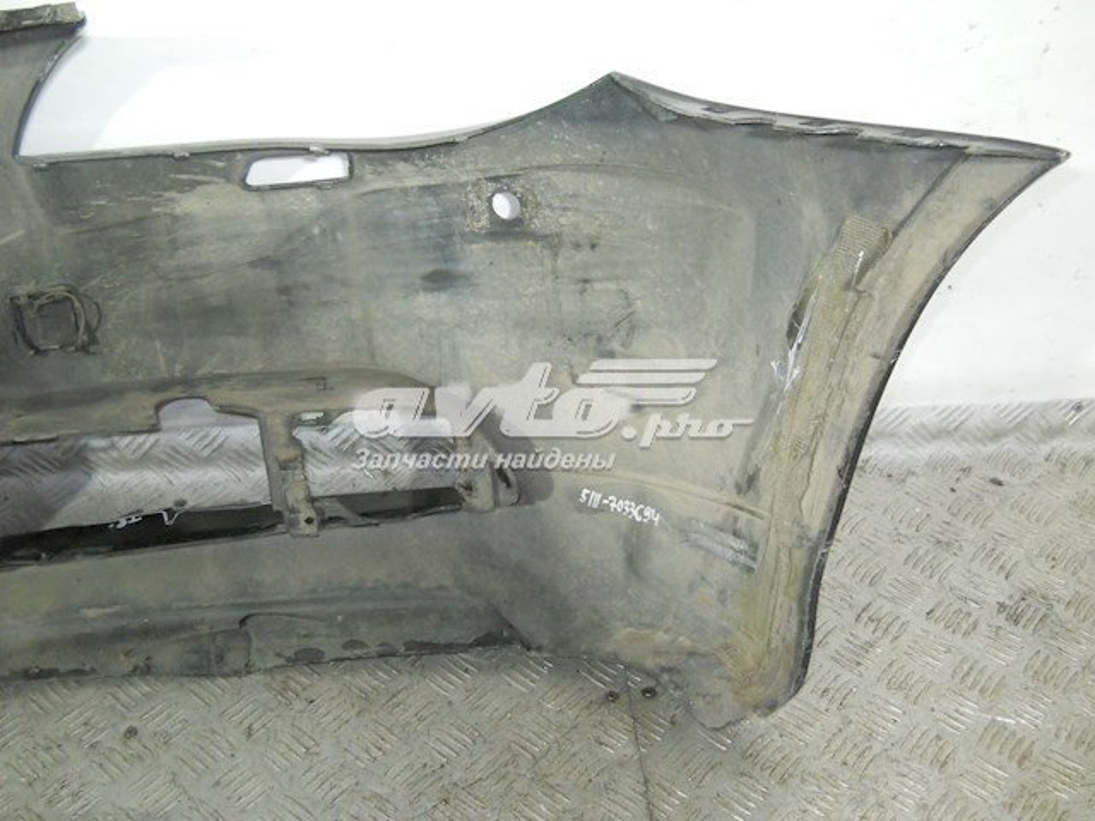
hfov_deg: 45.8
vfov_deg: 35.1
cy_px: 410
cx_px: 548
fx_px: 1297
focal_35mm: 41
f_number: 3.1
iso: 400
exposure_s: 1/30
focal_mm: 6.72
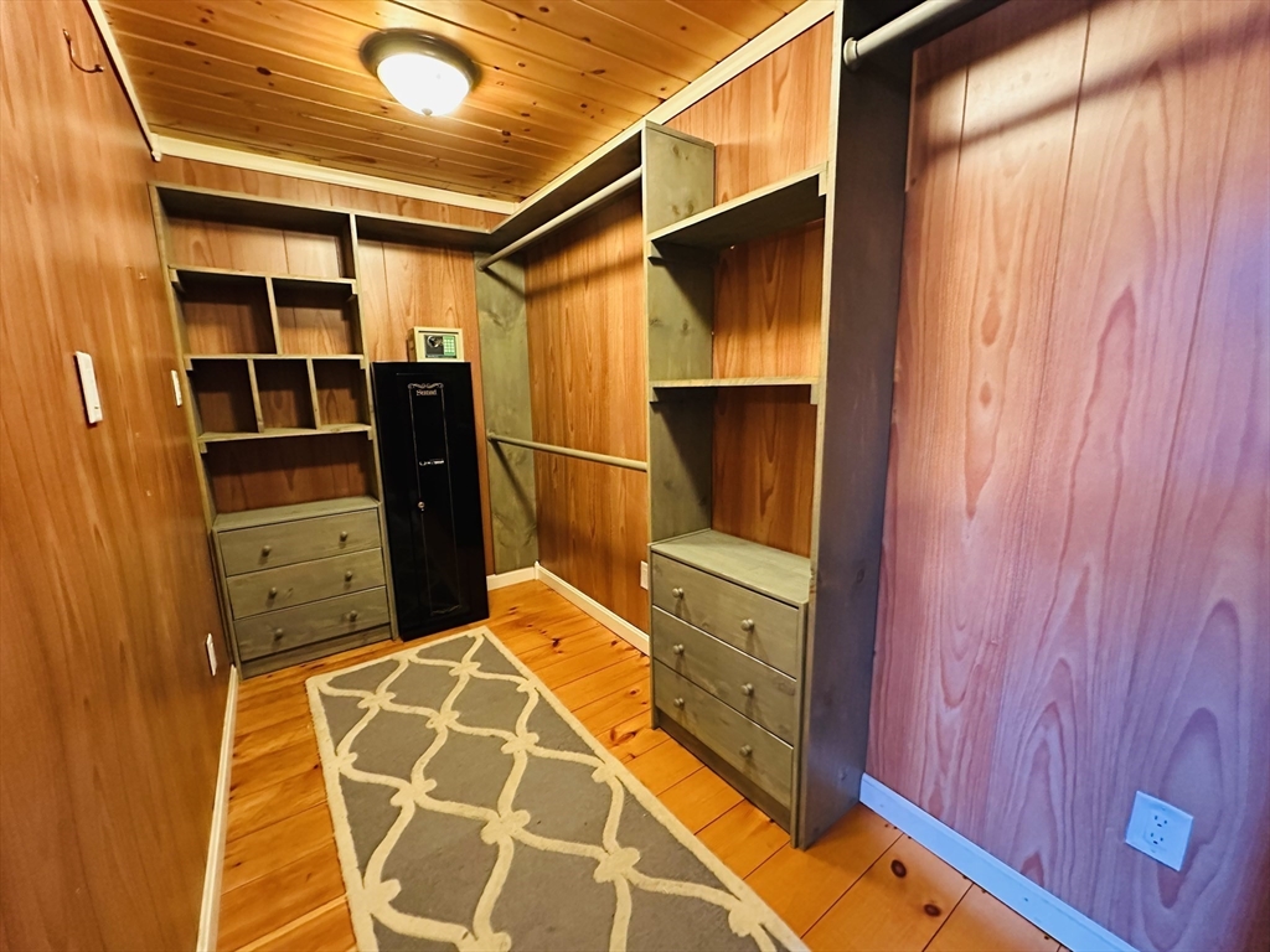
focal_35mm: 14
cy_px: 476
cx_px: 635
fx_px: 514
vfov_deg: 85.7
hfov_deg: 102.1
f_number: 2.2
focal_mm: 2.22
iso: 1250
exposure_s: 1/60
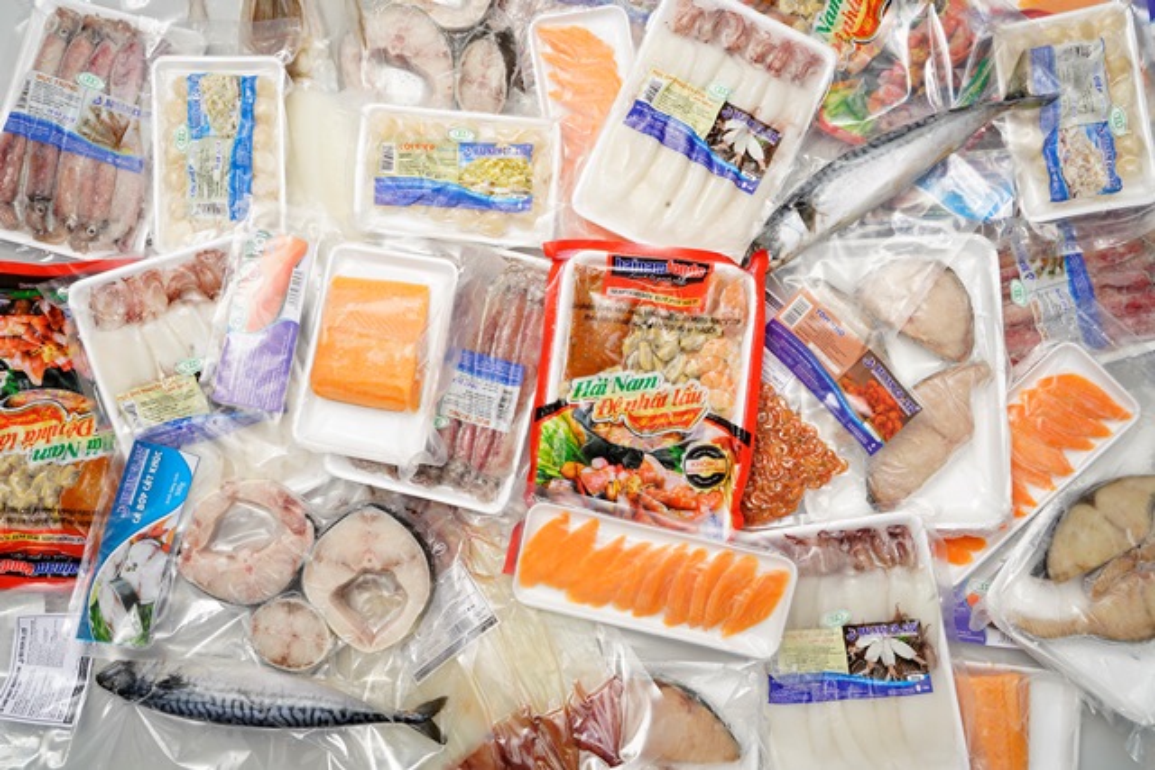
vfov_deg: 42.3
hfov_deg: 60.3
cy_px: 385
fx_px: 995
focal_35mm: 31
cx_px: 578
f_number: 18
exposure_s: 1/125
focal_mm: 31
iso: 100
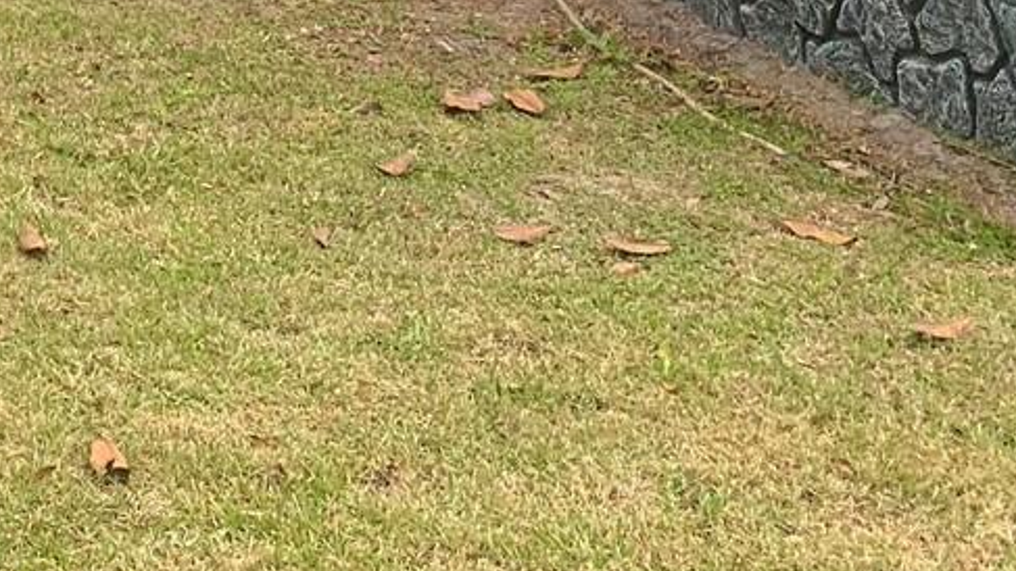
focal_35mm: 93
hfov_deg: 21.1
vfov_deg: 11.5
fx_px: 2506
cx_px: -252
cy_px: -623
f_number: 1.8
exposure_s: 1/623
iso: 25
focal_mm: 4.25
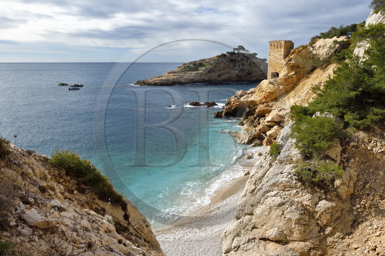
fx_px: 310
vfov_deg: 44.9
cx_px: 192
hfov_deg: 63.7
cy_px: 128
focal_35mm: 29
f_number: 16
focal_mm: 29
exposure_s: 1/250
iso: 200
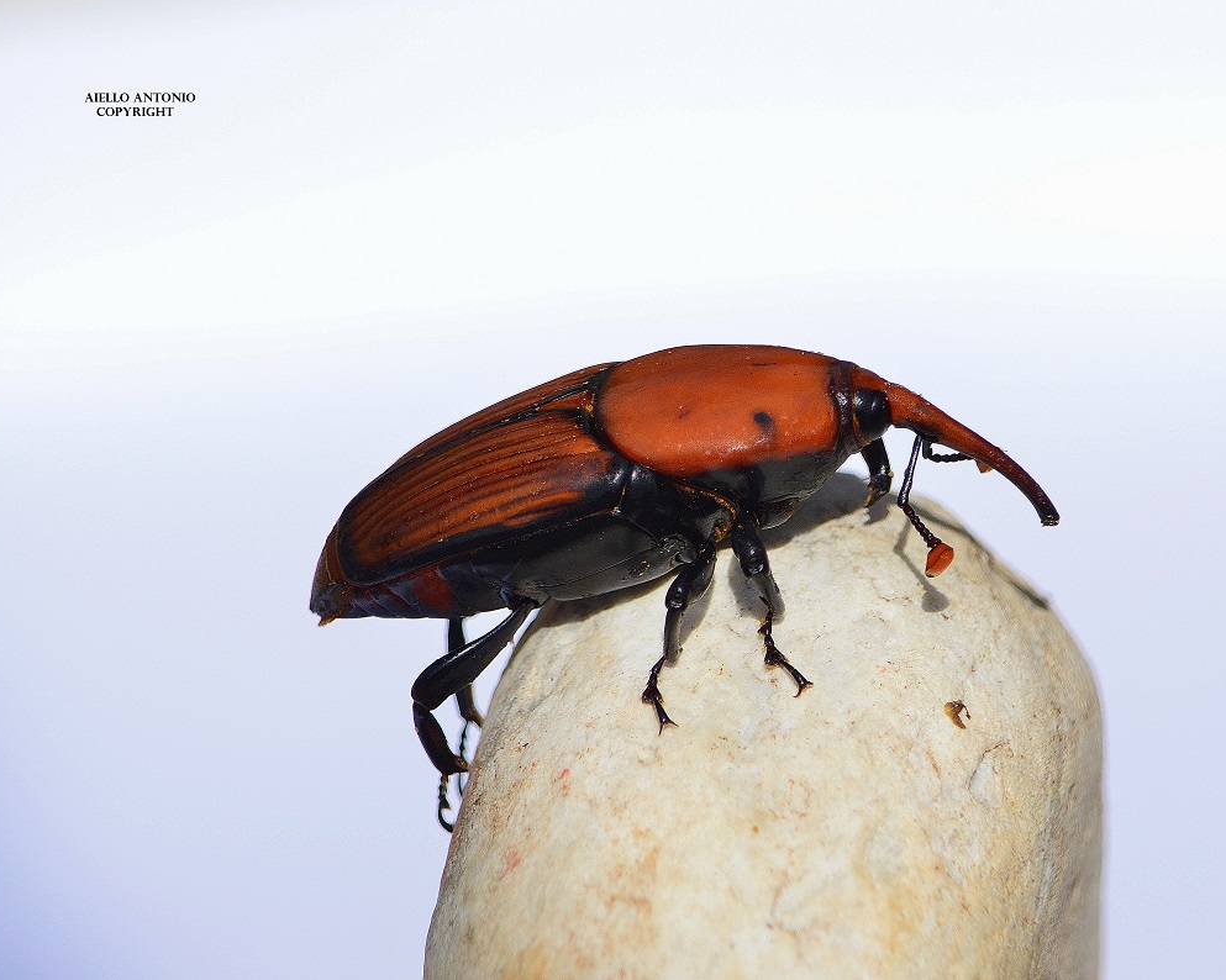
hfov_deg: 3.8
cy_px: 489
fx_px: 18502
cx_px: 705
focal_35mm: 510
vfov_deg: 3.0
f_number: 11
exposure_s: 1/500
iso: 280
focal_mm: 300
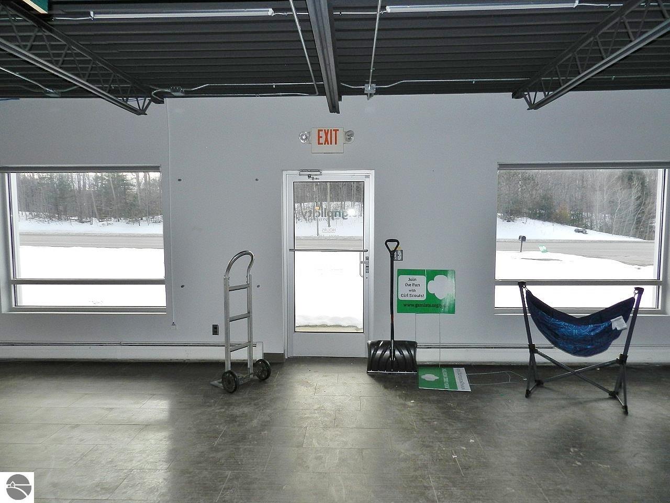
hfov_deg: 73.9
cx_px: 335
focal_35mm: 23
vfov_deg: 58.9
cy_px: 252
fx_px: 445
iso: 160
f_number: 3.4
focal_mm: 4
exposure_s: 1/400
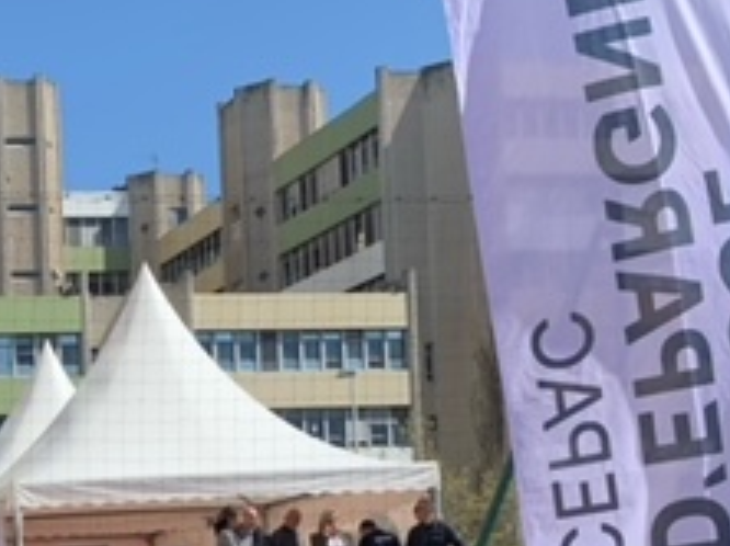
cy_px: 687
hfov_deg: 22.9
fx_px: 1580
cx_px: -240
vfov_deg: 18.4
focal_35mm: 75
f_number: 1.8
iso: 25
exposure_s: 1/1689
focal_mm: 4.25
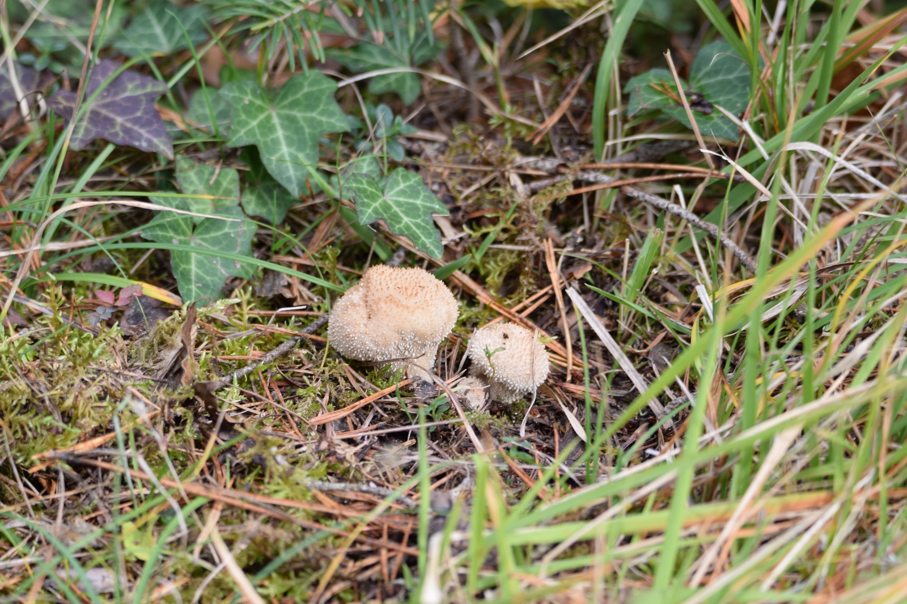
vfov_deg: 3.5
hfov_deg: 5.3
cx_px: 454
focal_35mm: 390
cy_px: 302
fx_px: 9823
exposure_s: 1/50
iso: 110
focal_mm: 260
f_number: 6.3
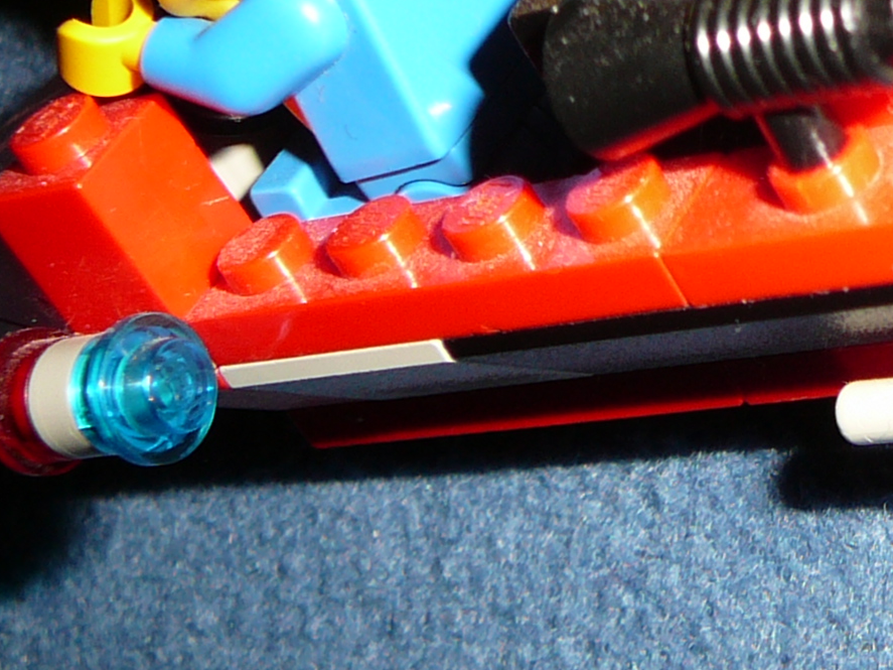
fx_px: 2605
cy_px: 130
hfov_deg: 18.5
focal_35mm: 101
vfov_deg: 14.6
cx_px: 1056
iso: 80
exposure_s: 1/30
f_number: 2.8
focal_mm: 5.2
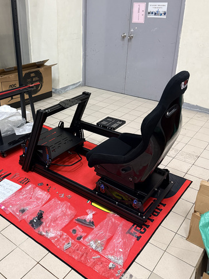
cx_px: 74
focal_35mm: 34
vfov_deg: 53.6
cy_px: 115
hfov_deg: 41.4
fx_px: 273
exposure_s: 1/60
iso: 400
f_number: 1.78
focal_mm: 6.76
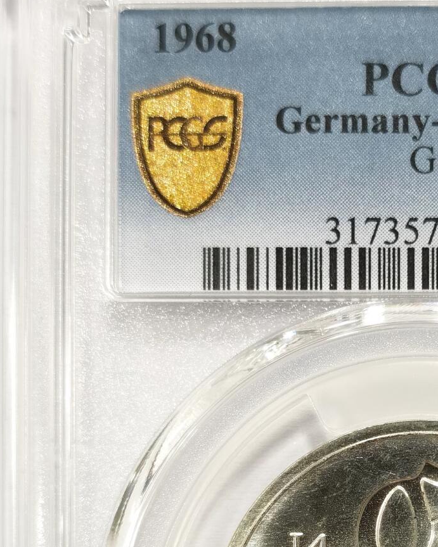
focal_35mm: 110
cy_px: 472
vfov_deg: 17.3
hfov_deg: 13.8
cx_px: 422
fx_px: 1781
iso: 160
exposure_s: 1/100
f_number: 16
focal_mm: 5.56
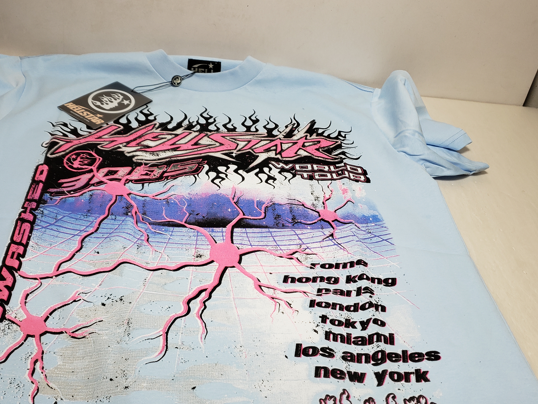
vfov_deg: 40.6
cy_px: 228
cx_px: 227
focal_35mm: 35
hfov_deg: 52.4
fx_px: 544
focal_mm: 4.3
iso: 50
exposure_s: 1/593
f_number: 1.5
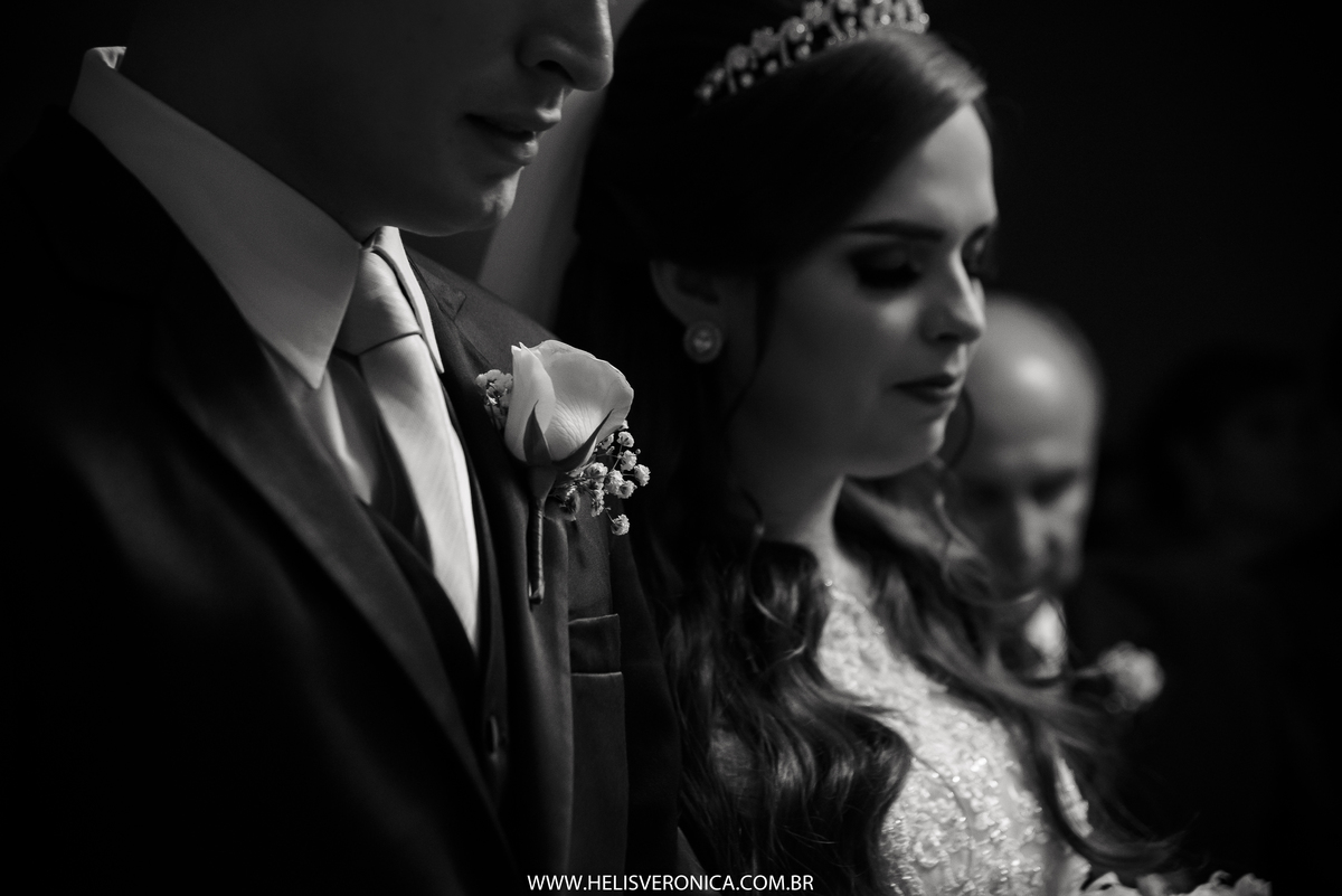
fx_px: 3915
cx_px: 671
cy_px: 448
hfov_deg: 19.4
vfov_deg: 13.1
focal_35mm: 105
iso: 1600
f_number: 5
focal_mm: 105
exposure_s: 1/250
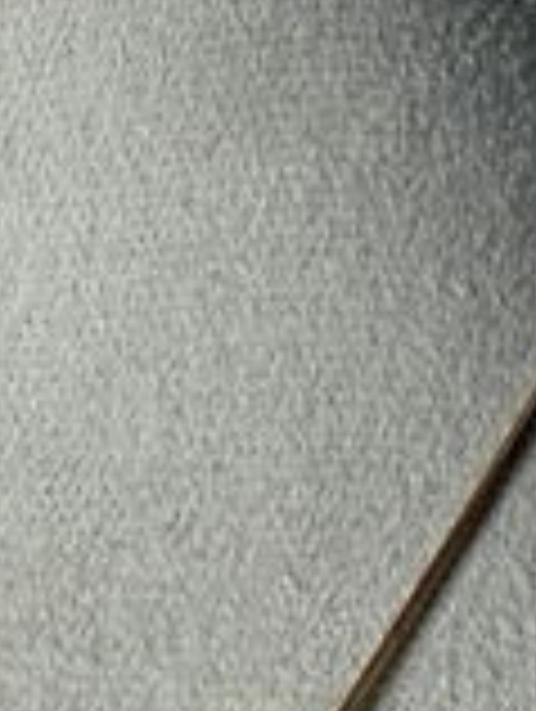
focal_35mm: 81
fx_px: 1668
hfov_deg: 18.2
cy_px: 790
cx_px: 198
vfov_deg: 22.7
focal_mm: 2.22
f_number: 2.2
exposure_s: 1/157
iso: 40
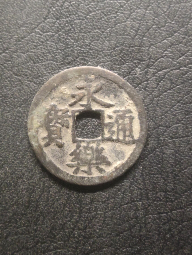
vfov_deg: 38.1
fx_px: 369
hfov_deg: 29.2
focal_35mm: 50
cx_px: 96
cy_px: 128
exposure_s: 1/20
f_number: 2.2
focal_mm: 3.42
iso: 1250
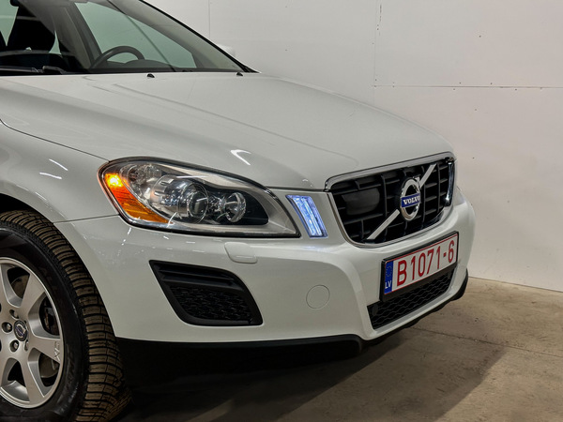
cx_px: 282
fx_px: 781
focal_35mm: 48
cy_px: 211
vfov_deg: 30.3
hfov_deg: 39.7
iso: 100
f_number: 1.78
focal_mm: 6.86
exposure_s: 1/50
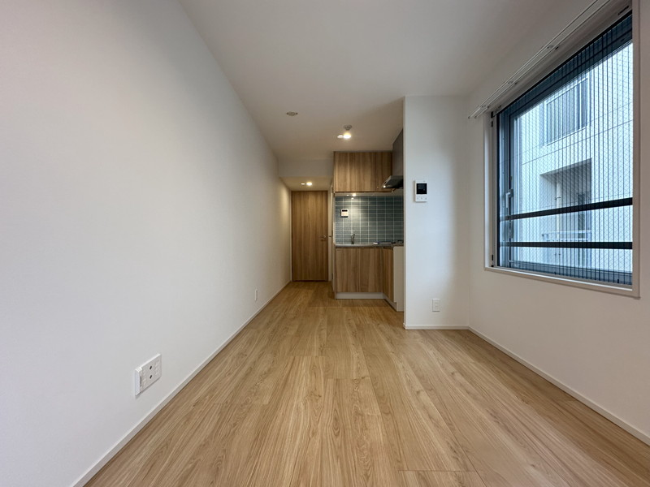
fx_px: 263
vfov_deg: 85.7
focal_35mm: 14
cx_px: 325
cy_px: 244
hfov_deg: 102.1
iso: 160
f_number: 2.2
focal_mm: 2.22
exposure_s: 1/100
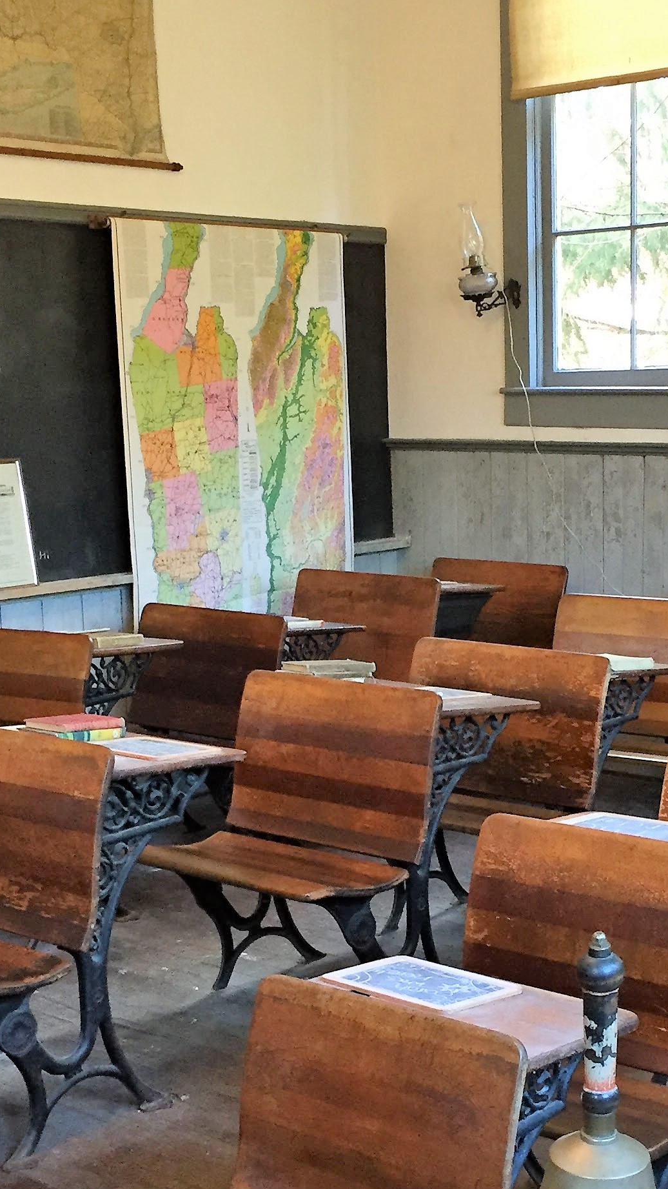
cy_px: 722
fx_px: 1764
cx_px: 371
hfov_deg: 21.4
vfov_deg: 37.1
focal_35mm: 56
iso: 200
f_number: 2.2
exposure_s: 1/30
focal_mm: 4.15
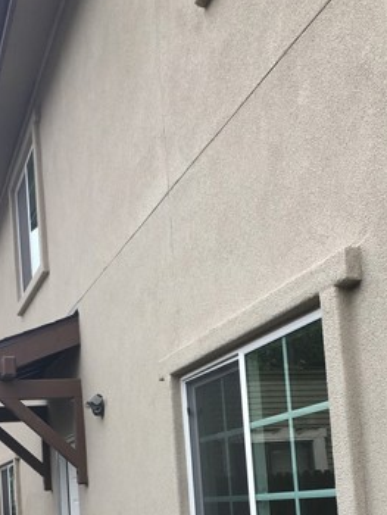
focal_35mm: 53
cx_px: 253
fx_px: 789
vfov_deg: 34.7
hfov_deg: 27.4
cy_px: 431
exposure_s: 1/434
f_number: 2.2
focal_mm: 4.15
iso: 25
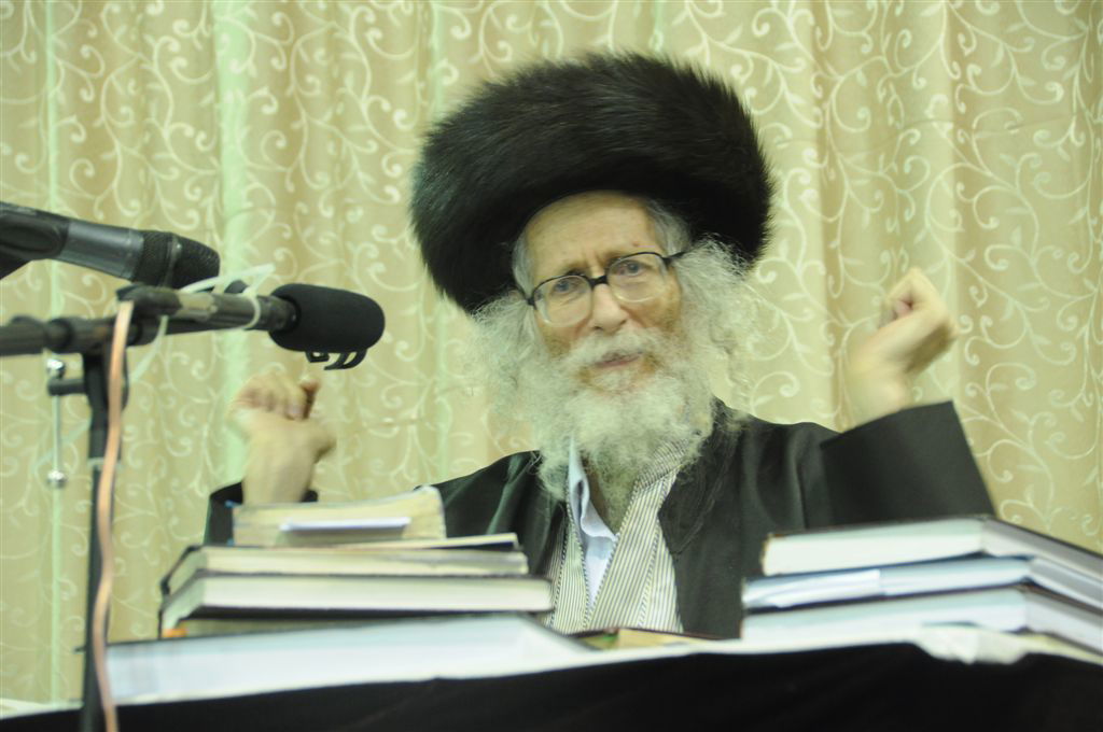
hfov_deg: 19.5
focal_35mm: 105
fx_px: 3213
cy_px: 366
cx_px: 552
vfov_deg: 13.0
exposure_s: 1/40
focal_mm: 70
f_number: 5
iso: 1250
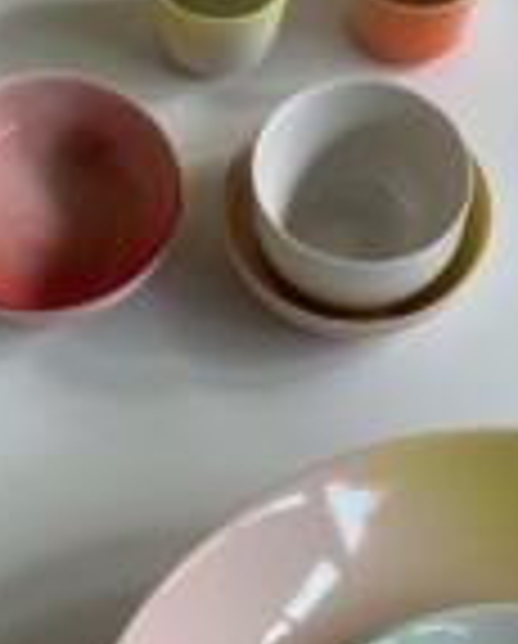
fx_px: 2388
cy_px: 673
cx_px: 209
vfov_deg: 15.0
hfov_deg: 12.4
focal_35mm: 125
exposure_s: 1/100
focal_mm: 6
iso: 40
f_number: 2.4
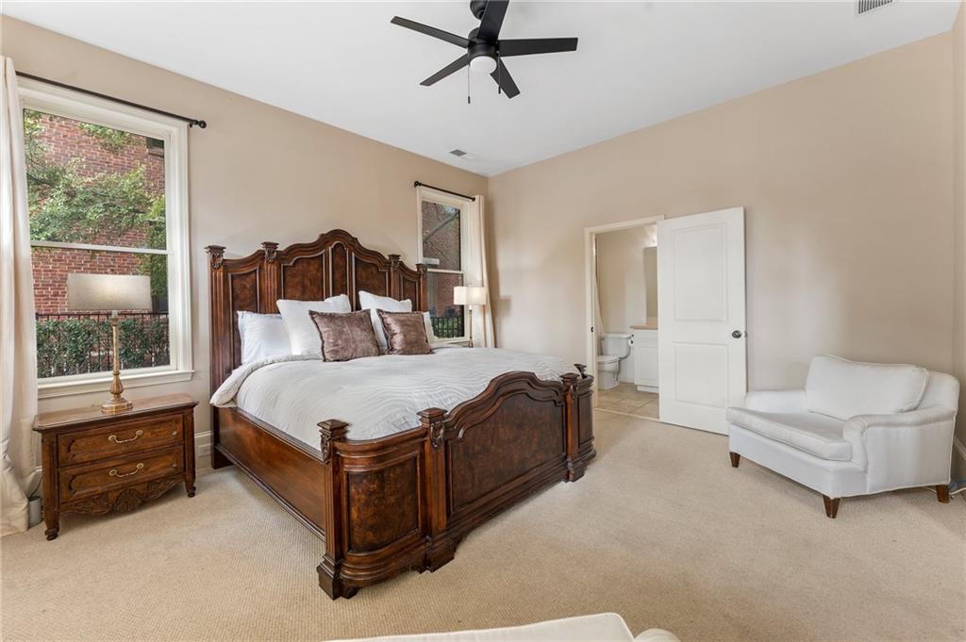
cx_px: 483
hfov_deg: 104.3
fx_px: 375
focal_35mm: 14
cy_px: 321
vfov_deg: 81.1
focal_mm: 14
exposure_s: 1/20
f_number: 8
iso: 320
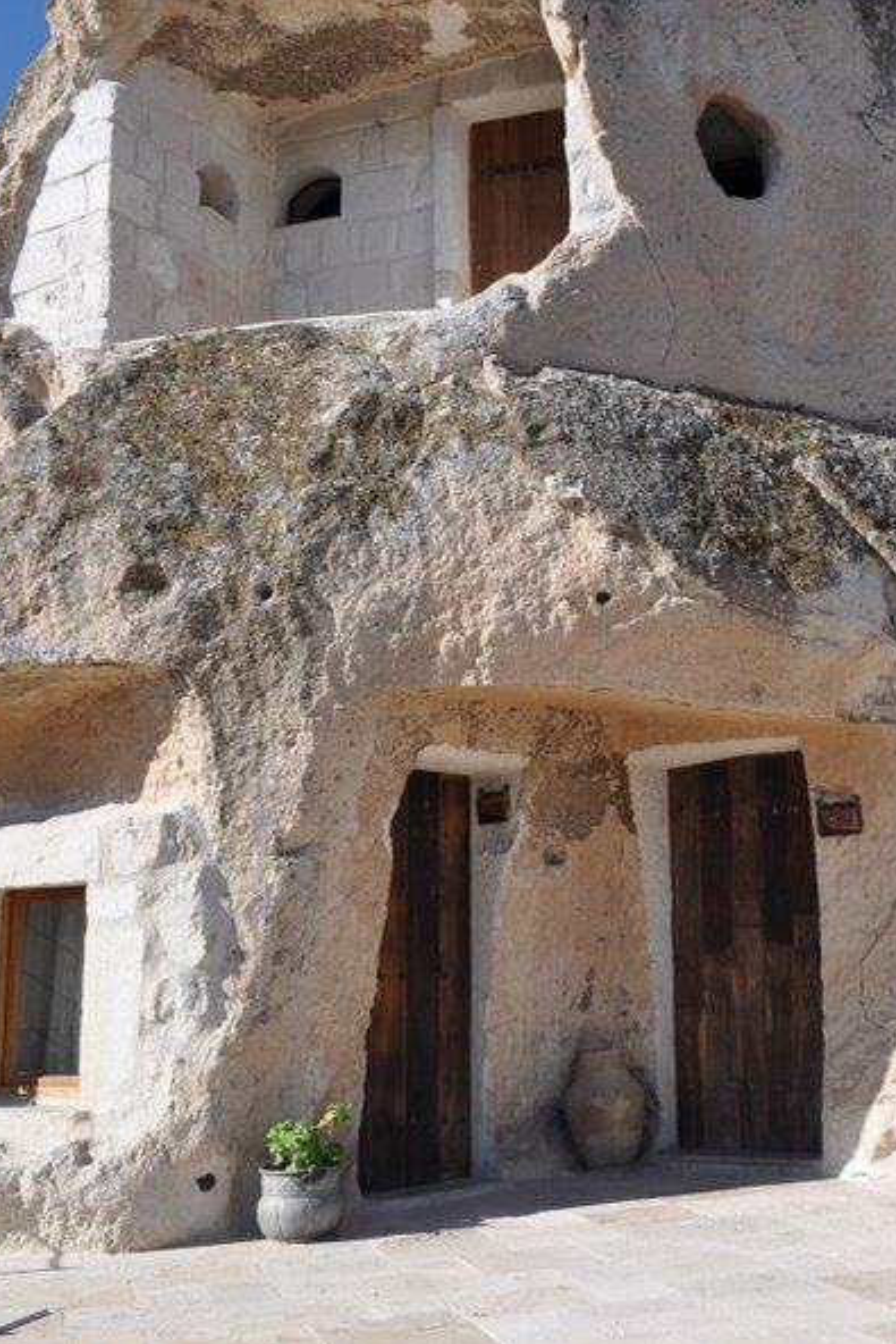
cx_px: 703
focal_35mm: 41
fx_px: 1530
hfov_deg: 31.9
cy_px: 674
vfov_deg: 47.4
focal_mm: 18
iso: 200
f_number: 9
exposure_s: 1/320
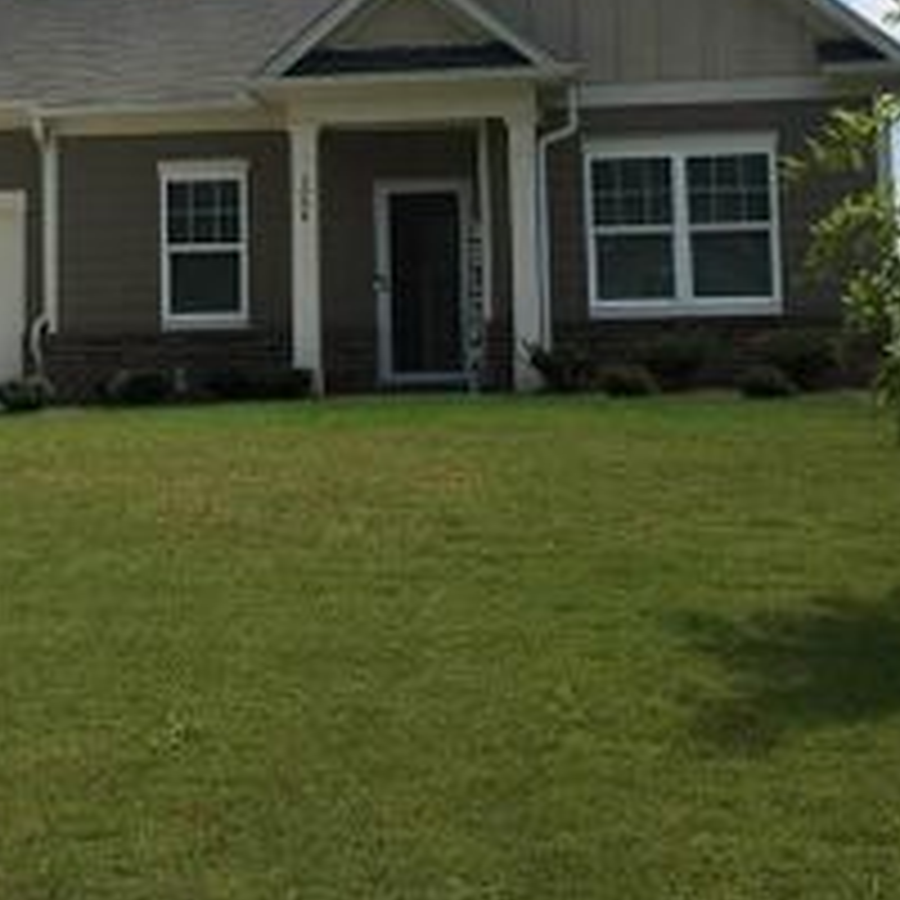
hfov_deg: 26.8
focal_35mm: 64
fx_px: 1883
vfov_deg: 26.5
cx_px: 346
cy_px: 205
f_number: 2.2
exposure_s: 1/2404
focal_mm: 4.15
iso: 25
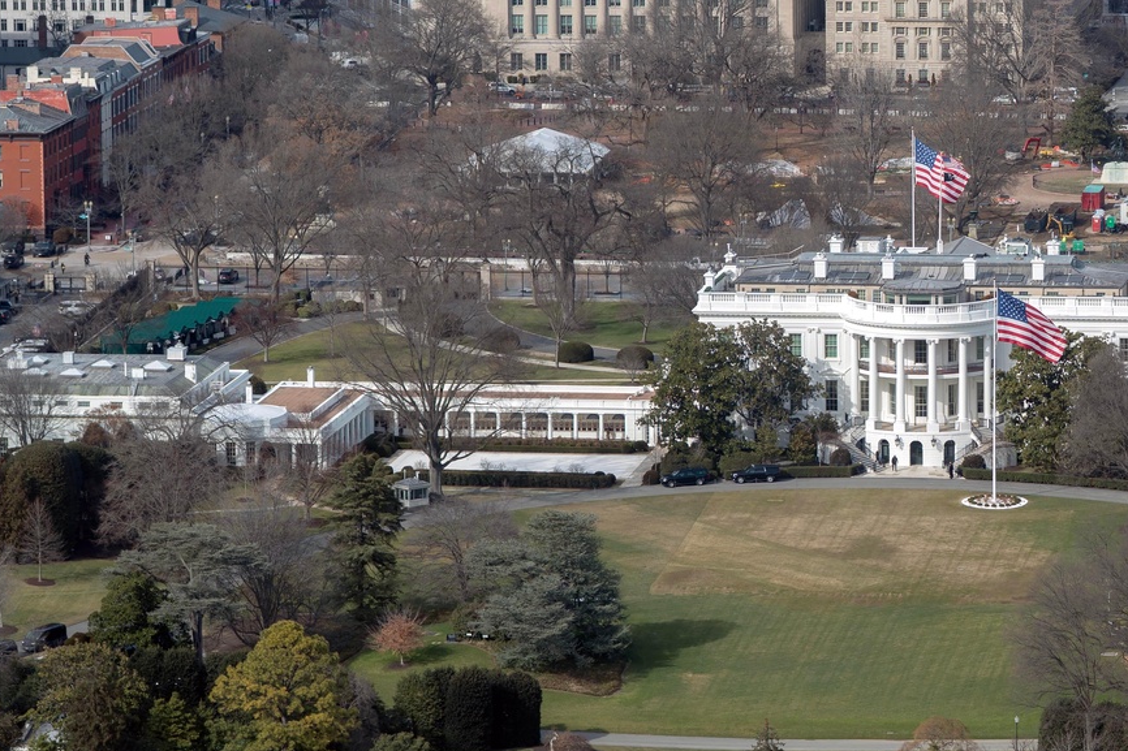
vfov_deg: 9.2
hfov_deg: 13.8
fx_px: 4667
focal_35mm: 149
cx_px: 548
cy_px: 413
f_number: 5.6
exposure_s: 1/400
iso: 100
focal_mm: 126
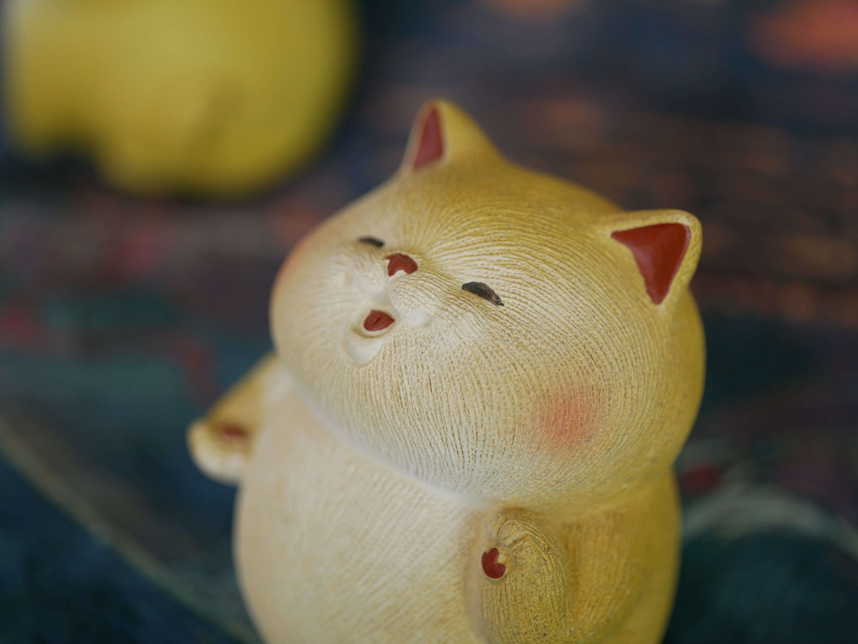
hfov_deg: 21.8
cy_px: 322
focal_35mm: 90
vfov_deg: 16.4
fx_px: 2232
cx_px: 429
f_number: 2.8
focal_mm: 45
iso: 200
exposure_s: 1/160
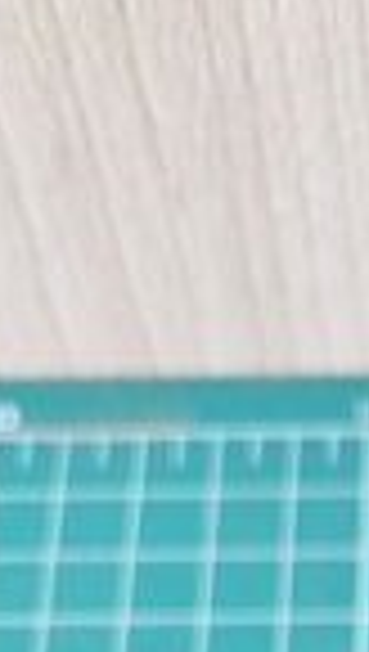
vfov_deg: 16.5
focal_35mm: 110
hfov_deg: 10.5
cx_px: 641
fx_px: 1906
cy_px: 1147
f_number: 1.8
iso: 160
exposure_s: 1/100
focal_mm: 5.4
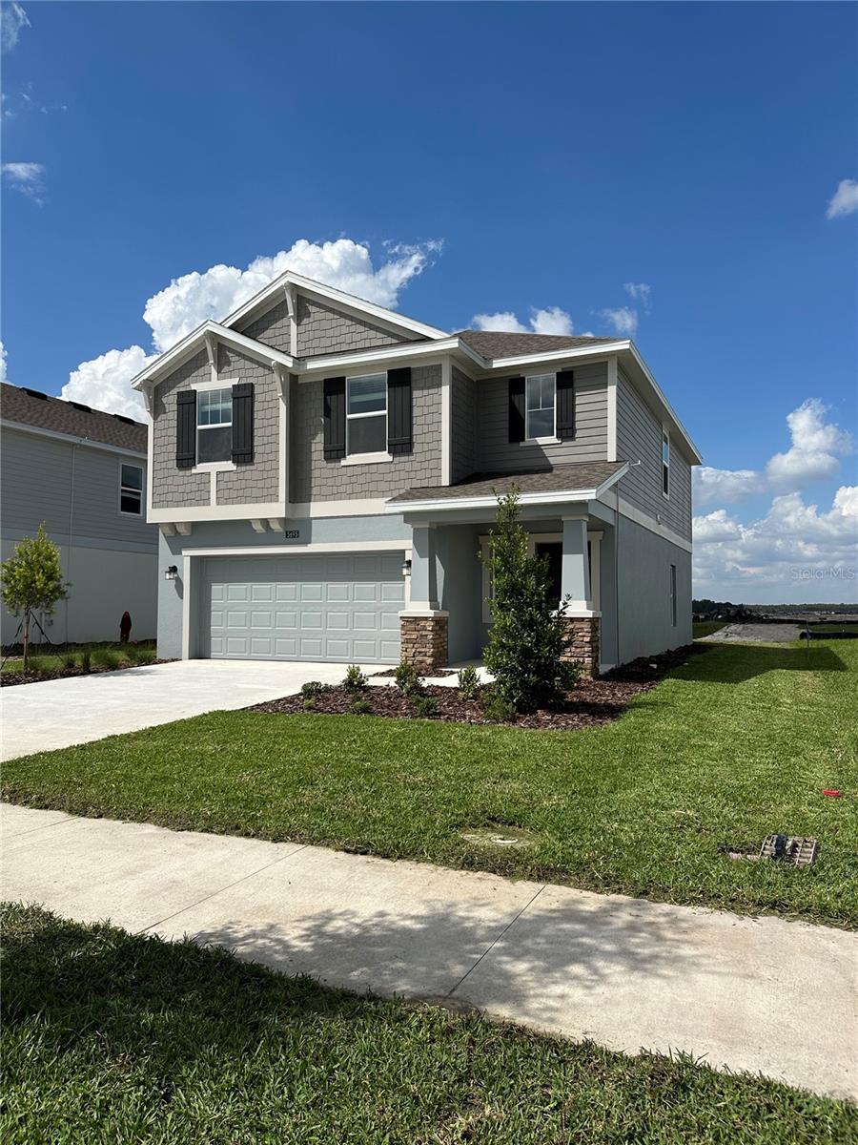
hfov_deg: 56.8
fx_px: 793
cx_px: 429
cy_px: 572
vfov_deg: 71.6
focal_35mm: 24
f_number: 1.78
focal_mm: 6.86
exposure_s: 1/8197
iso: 80
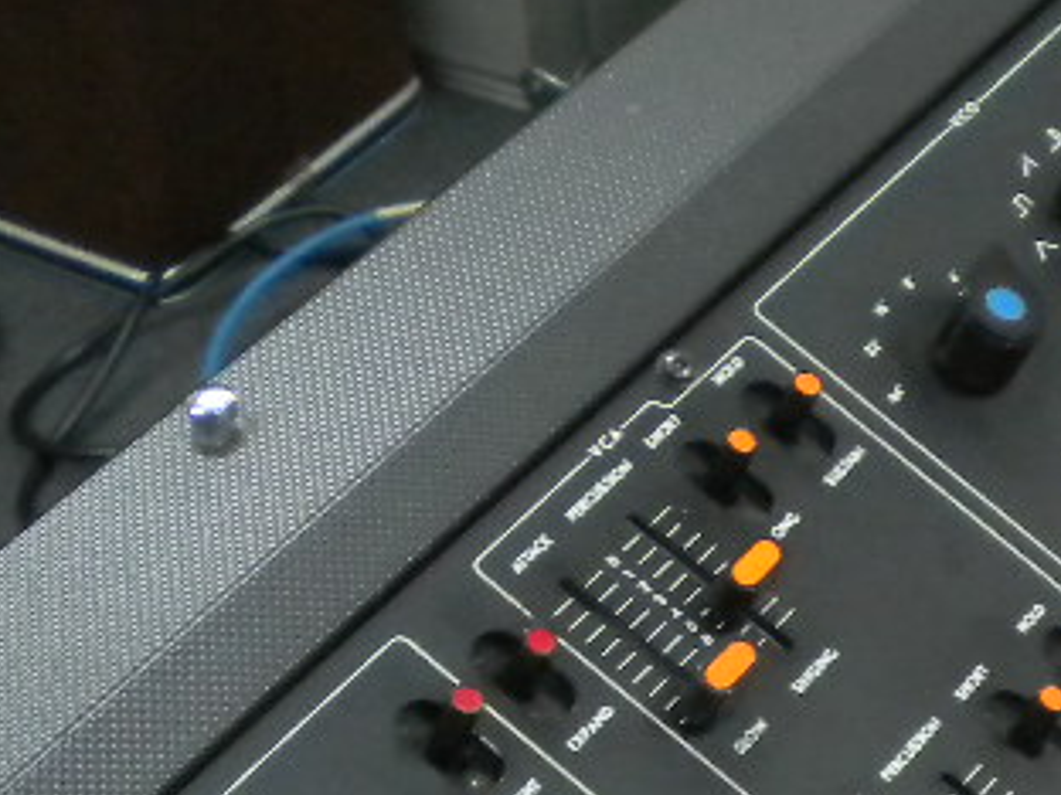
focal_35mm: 115
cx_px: 843
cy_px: 744
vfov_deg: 12.8
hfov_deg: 17.0
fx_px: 3525
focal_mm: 6.3
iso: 400
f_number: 3.1
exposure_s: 1/23
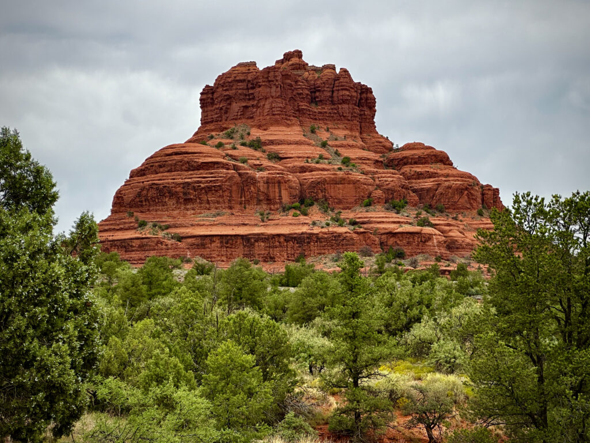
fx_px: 1312
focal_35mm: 77
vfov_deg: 19.1
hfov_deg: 25.3
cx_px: 295
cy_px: 222
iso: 32
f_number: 2.8
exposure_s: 1/173
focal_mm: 9
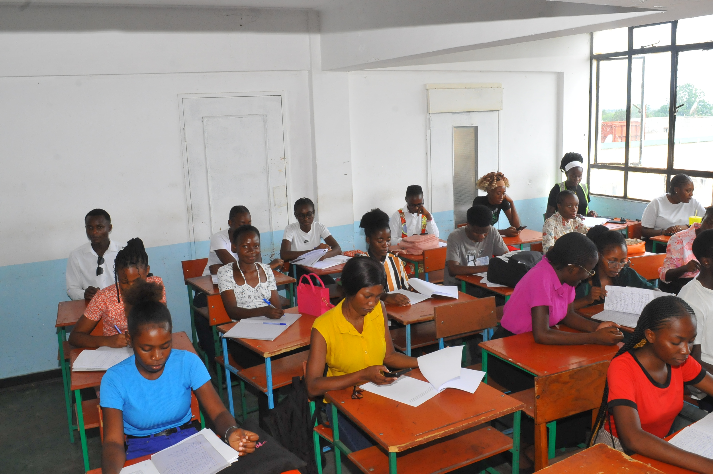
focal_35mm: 33
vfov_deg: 39.9
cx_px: 356
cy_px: 237
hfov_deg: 57.3
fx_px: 653
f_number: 13
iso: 1250
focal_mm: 22
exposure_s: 1/100
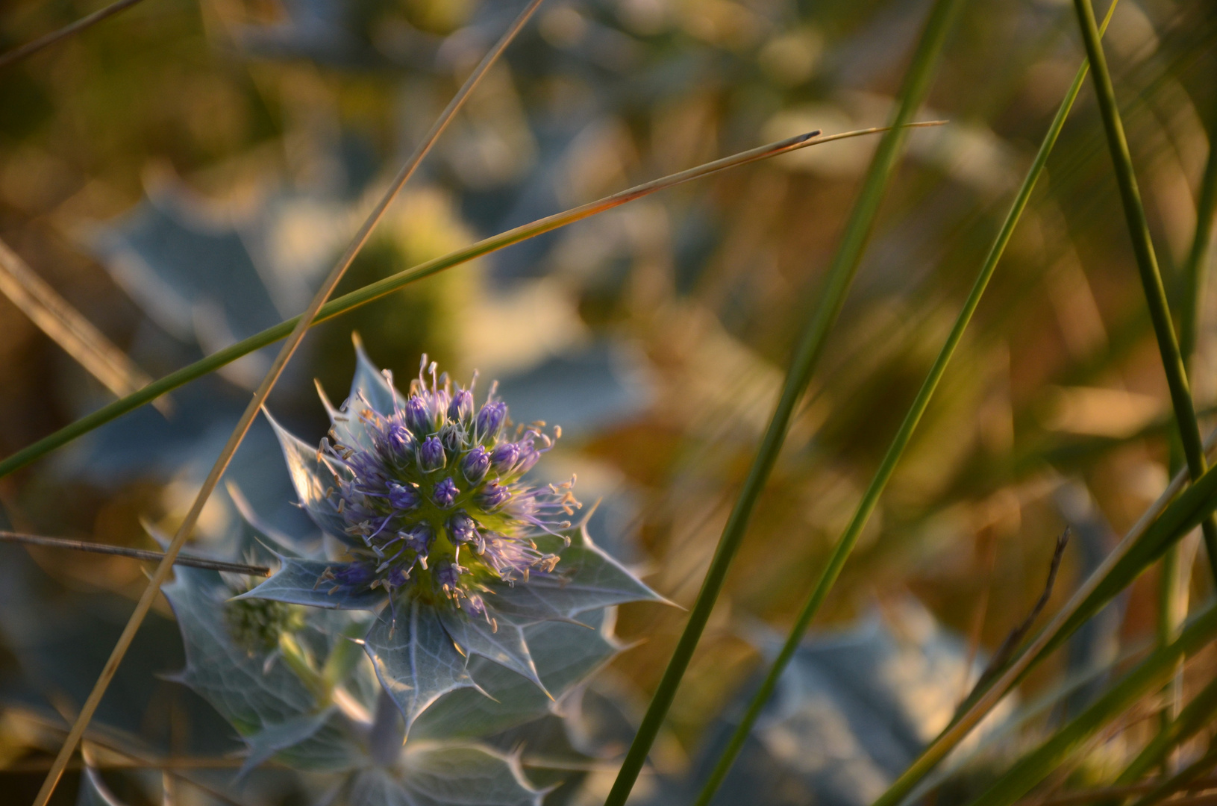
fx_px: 5313
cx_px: 608
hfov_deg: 13.1
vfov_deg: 8.7
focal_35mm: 158
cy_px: 403
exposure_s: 1/500
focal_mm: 105
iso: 400
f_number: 5.6
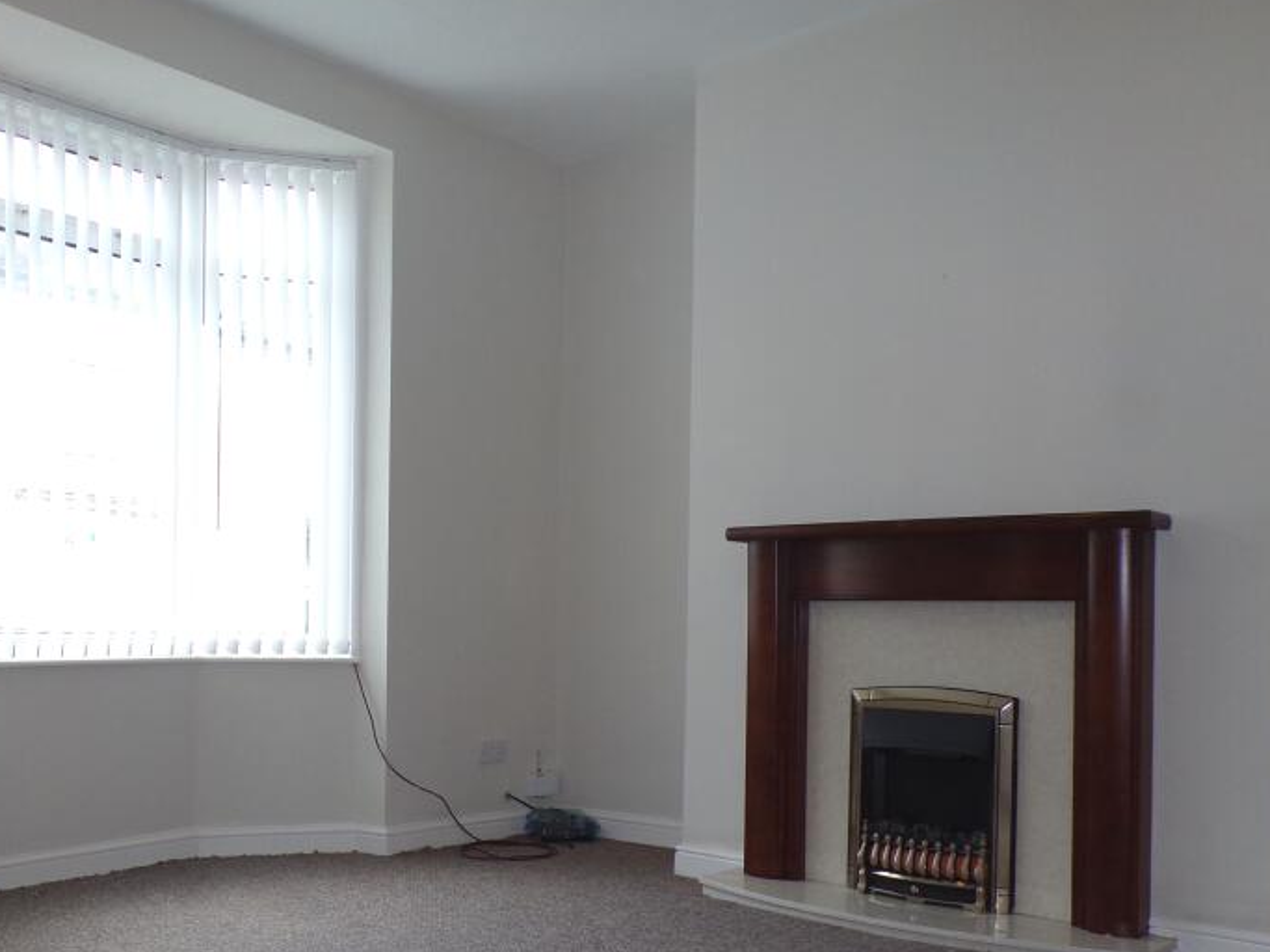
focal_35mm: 36
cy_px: 630
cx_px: 571
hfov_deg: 51.3
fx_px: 1321
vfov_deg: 39.2
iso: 80
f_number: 4.3
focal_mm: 4.3
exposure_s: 1/45
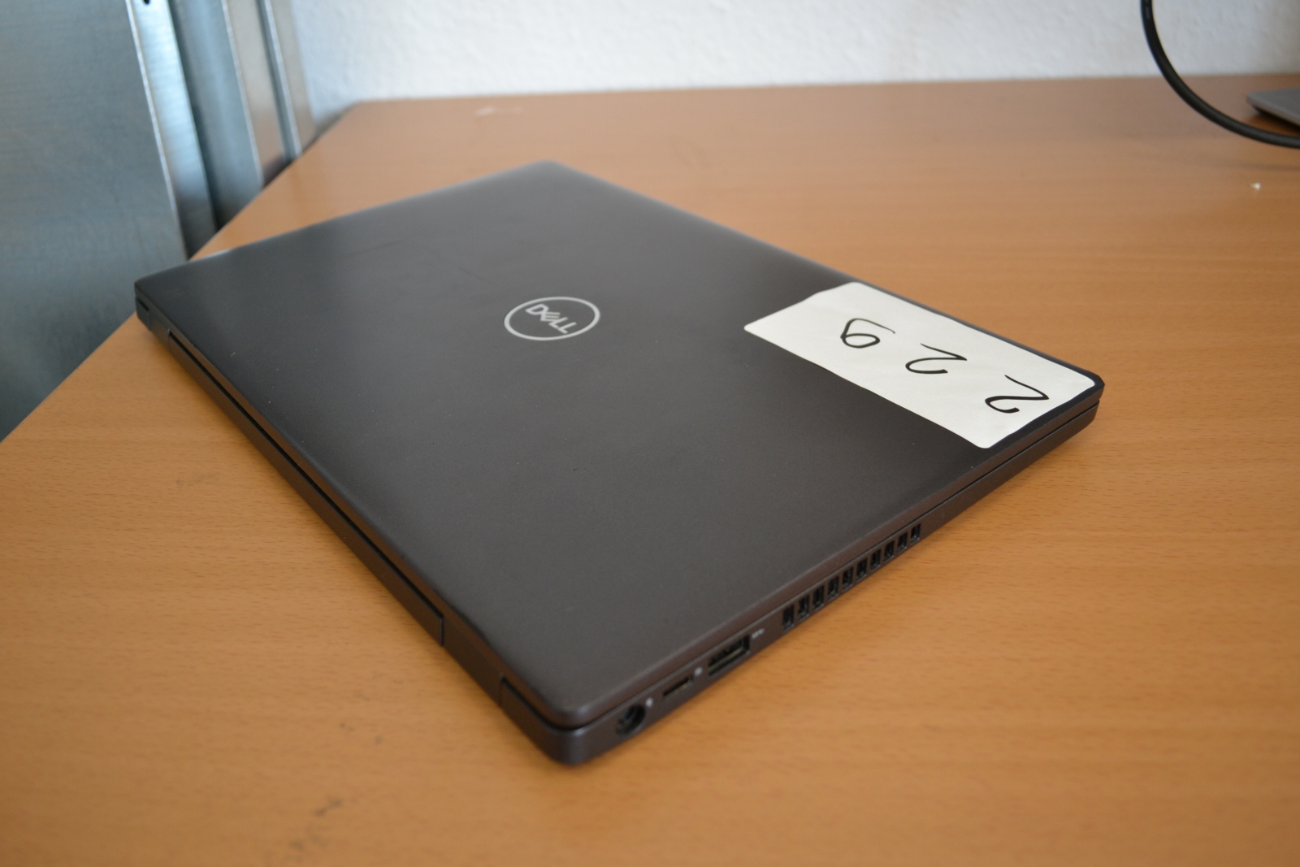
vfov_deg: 43.6
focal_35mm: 30
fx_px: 1083
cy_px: 434
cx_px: 650
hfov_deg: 61.9
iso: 400
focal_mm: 20
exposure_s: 1/50
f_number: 3.8
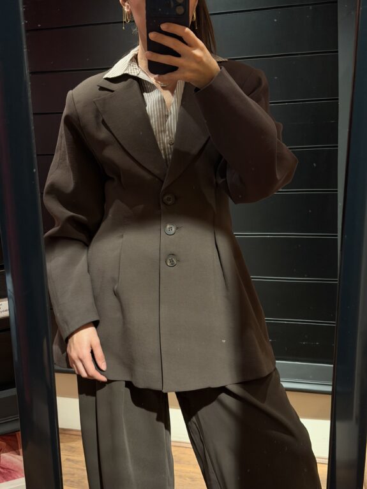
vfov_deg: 39.7
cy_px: 244
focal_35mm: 48
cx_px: 184
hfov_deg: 30.3
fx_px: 679
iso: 250
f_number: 1.78
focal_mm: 6.76
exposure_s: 1/50
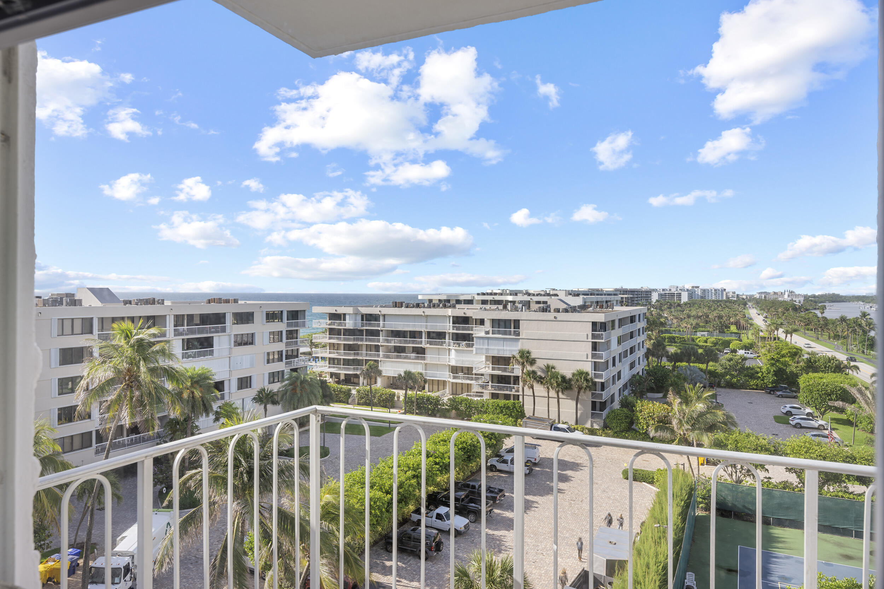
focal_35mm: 24
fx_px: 589
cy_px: 294
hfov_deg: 73.7
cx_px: 442
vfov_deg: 53.1
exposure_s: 1/160
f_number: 8
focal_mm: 24
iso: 64
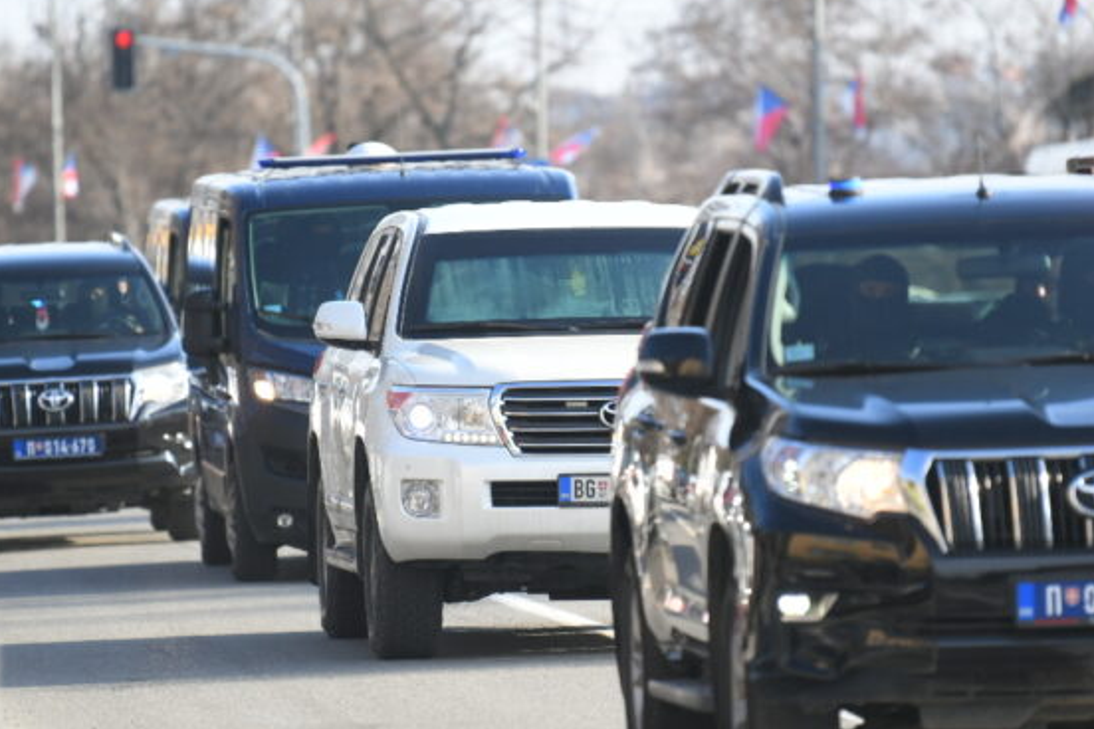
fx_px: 11273
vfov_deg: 3.7
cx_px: 527
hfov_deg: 5.6
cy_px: 425
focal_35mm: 371
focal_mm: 200
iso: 400
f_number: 2.8
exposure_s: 1/2000
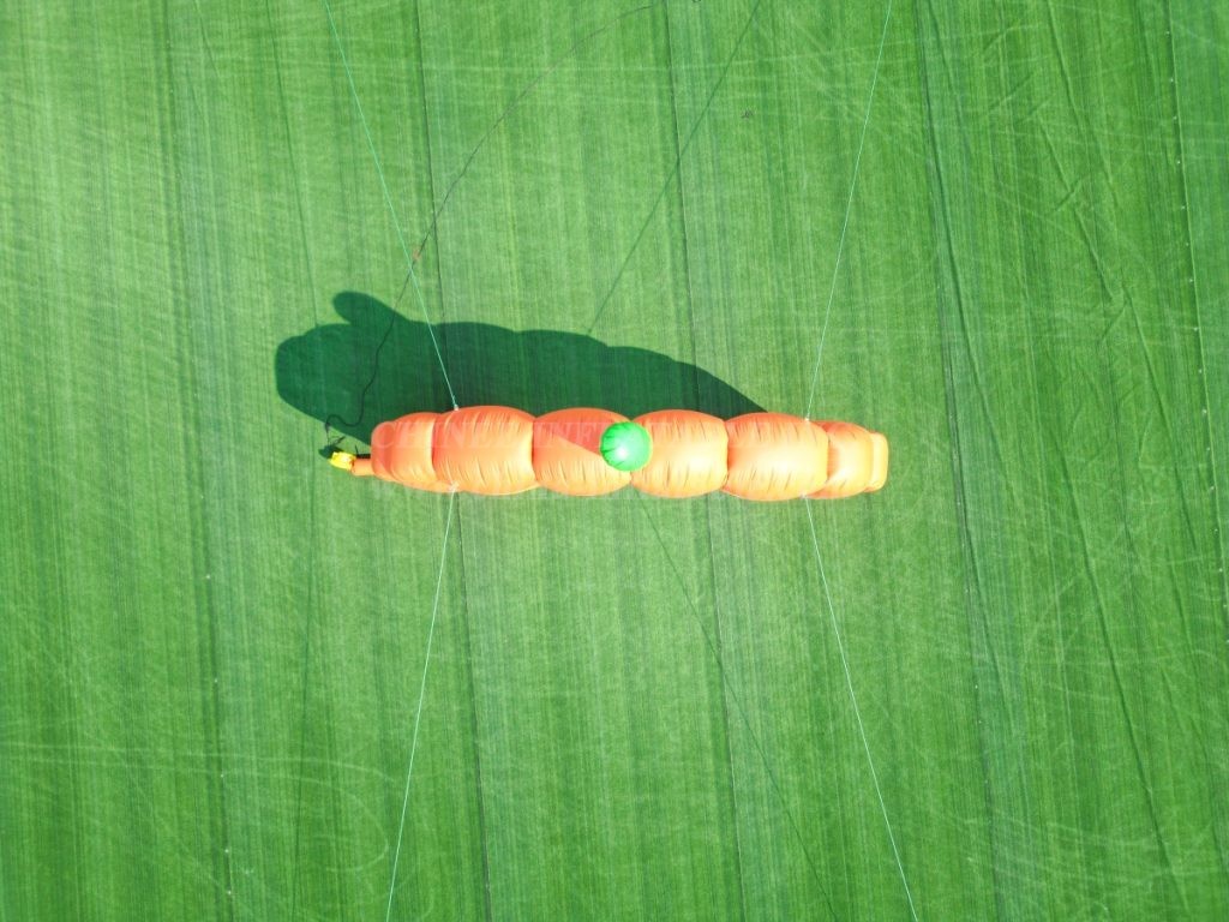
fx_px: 852
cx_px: 614
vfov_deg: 56.8
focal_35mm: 24
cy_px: 461
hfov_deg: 71.6
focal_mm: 6.72
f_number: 1.7
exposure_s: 1/1500
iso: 100
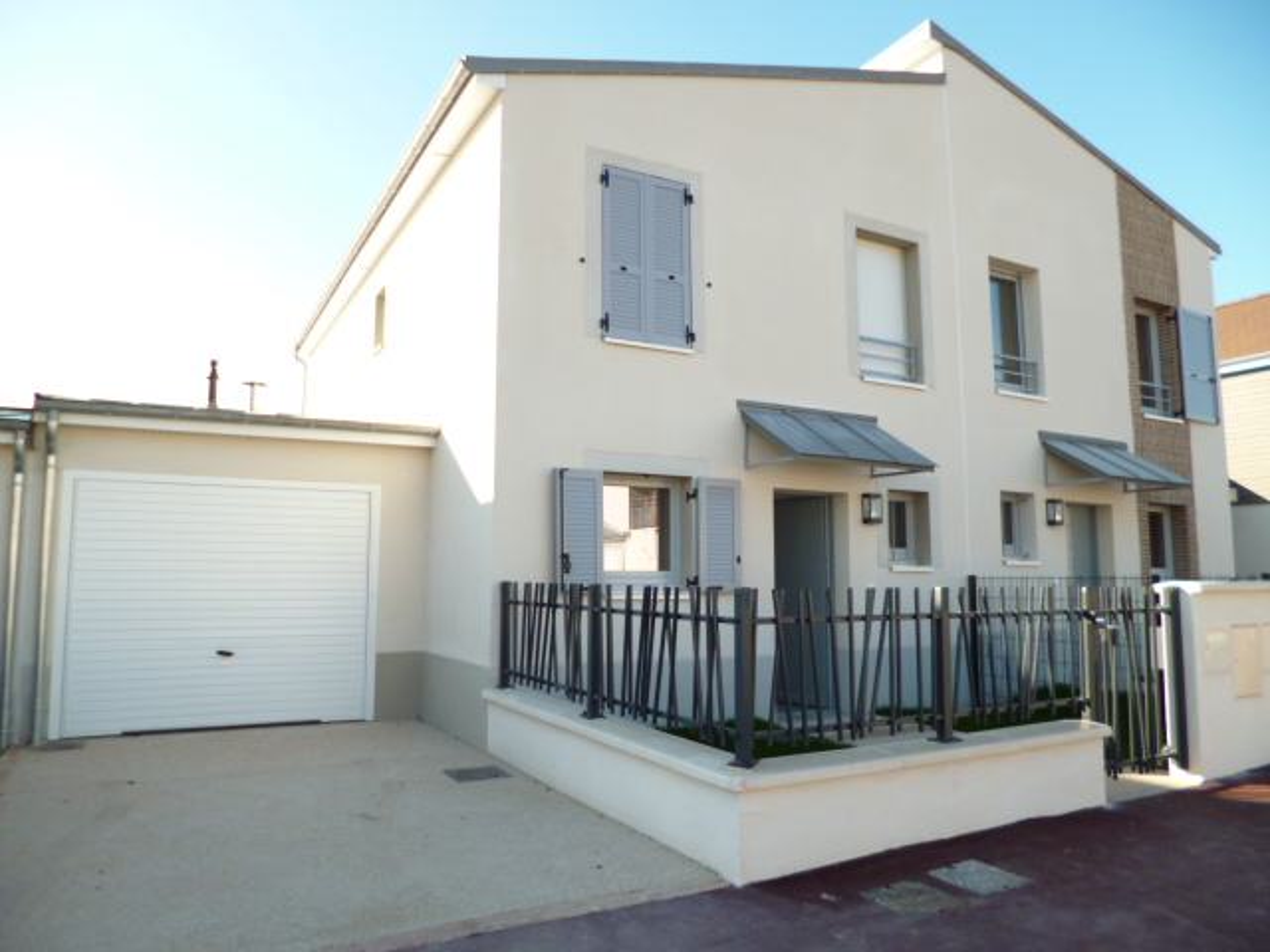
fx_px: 881
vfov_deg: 56.8
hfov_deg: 71.6
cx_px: 635
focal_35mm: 24
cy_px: 476
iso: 100
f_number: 2.5
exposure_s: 1/500
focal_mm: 4.3
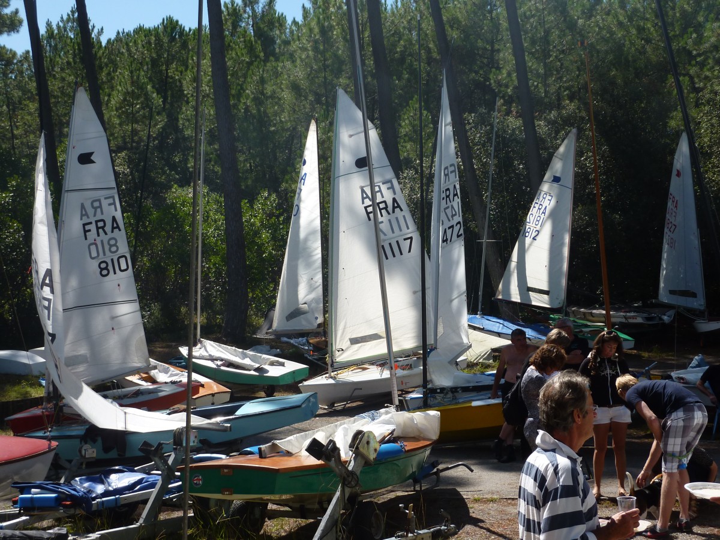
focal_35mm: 48
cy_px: 270
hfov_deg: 39.7
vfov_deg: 30.3
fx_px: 998
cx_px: 360
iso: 80
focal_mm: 7.9
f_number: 4.5
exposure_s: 1/500
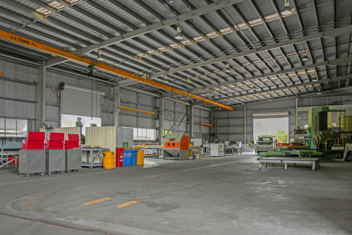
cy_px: 118
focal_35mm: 28
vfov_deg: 46.4
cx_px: 176
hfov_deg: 65.5
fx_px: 274
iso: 100
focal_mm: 28
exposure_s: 1/80
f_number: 2.8
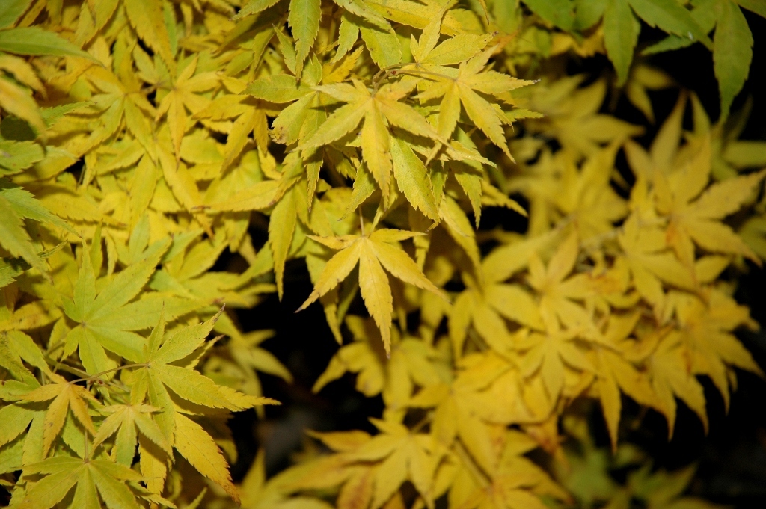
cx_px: 383
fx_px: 2232
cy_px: 254
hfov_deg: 19.5
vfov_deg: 13.0
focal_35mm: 105
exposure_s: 1/60
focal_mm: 70
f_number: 4.5
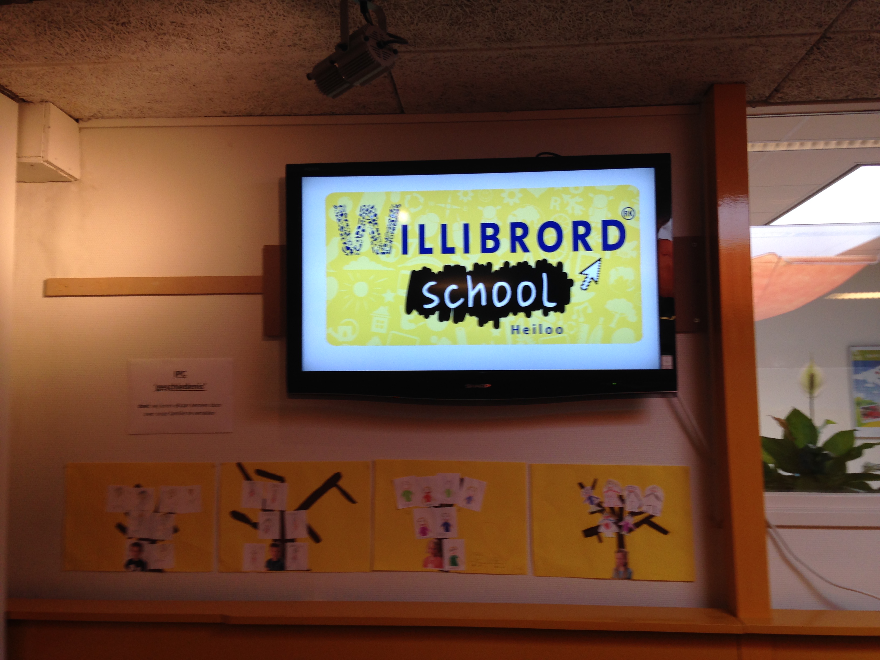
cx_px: 440
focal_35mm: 33
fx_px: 839
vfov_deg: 42.9
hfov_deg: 55.4
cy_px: 330
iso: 50
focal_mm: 4.12
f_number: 2.4
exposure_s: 1/40
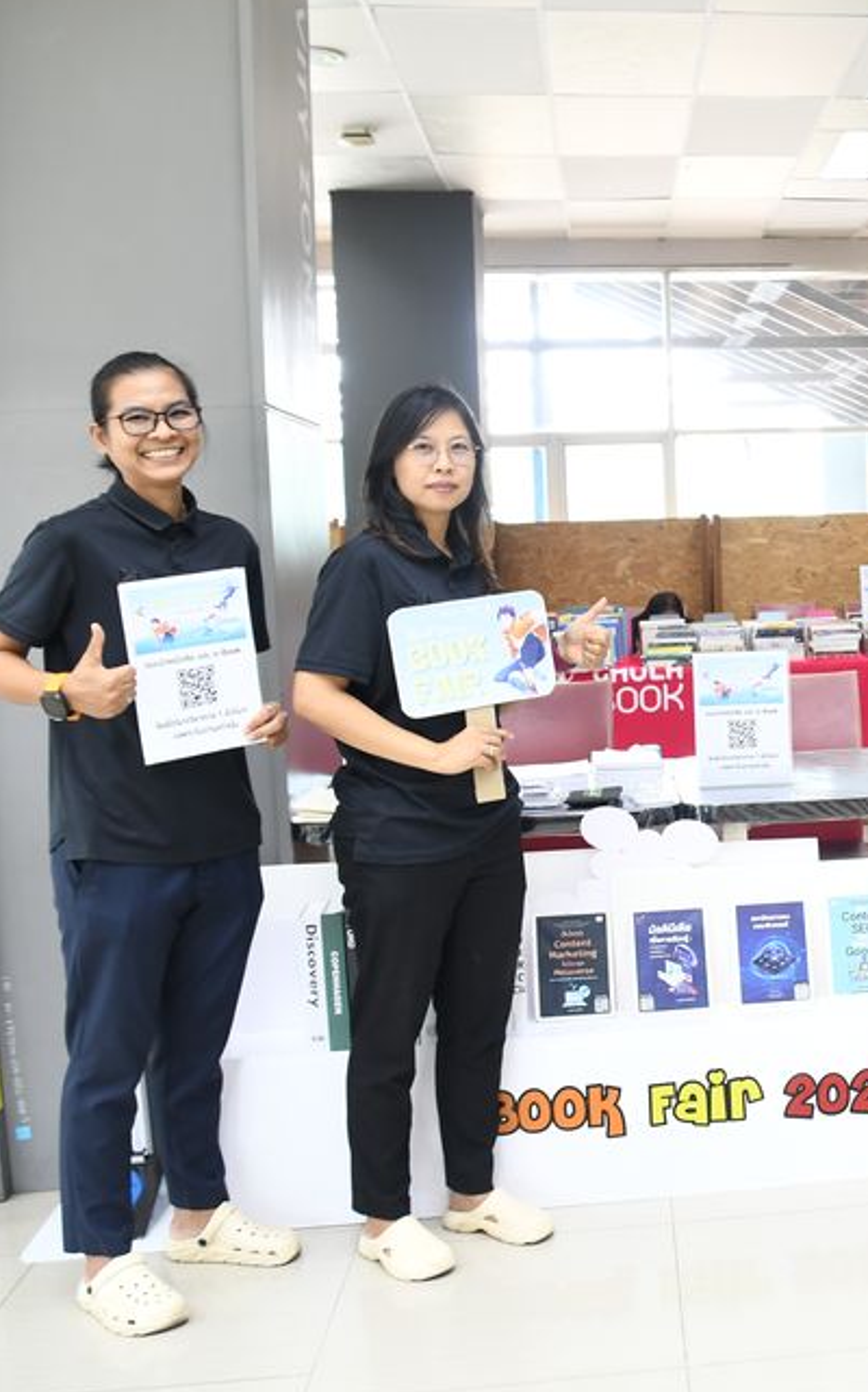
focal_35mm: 44
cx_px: 970
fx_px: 1667
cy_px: 681
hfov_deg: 26.7
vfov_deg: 45.3
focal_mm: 18
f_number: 4
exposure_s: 1/50
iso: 560
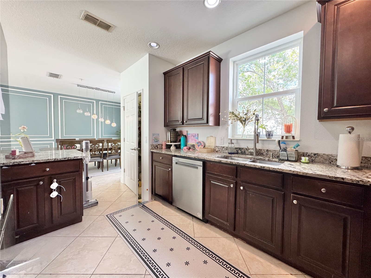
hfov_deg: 102.1
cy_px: 139
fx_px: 150
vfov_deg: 85.7
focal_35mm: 14
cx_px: 186
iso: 320
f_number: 2.2
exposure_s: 1/120
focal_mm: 2.22
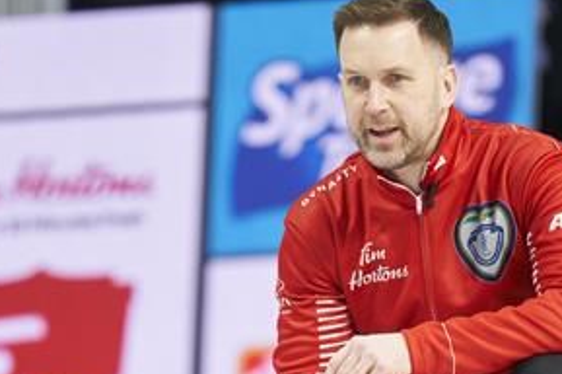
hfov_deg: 1.6
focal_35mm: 1261
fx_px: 19663
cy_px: 373
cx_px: 340
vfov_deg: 1.1
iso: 5000
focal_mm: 560
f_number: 4
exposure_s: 1/800
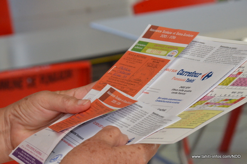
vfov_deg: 6.5
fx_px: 1438
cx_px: 124
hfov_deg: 9.8
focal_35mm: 210
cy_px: 82
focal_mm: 140
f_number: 14
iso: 2500
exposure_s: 1/250
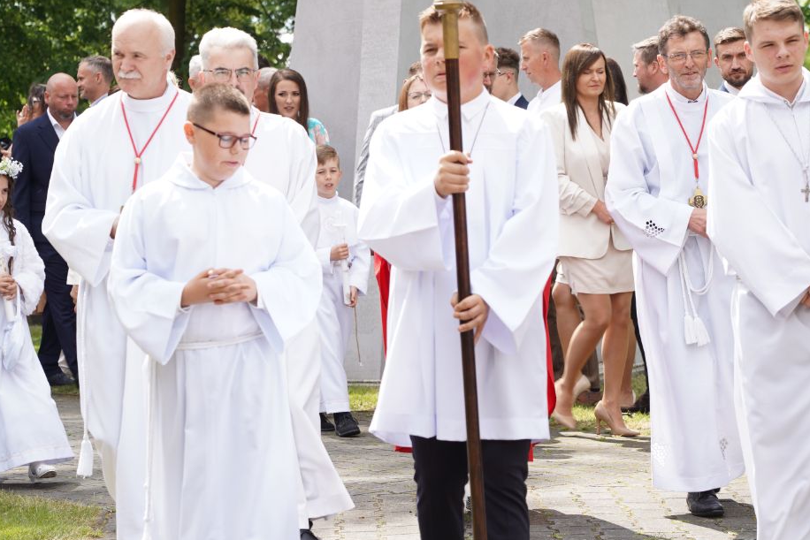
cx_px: 482
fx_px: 3353
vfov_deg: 9.2
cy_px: 239
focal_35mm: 149
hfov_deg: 13.8
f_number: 6.3
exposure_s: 1/125
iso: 100
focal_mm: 105
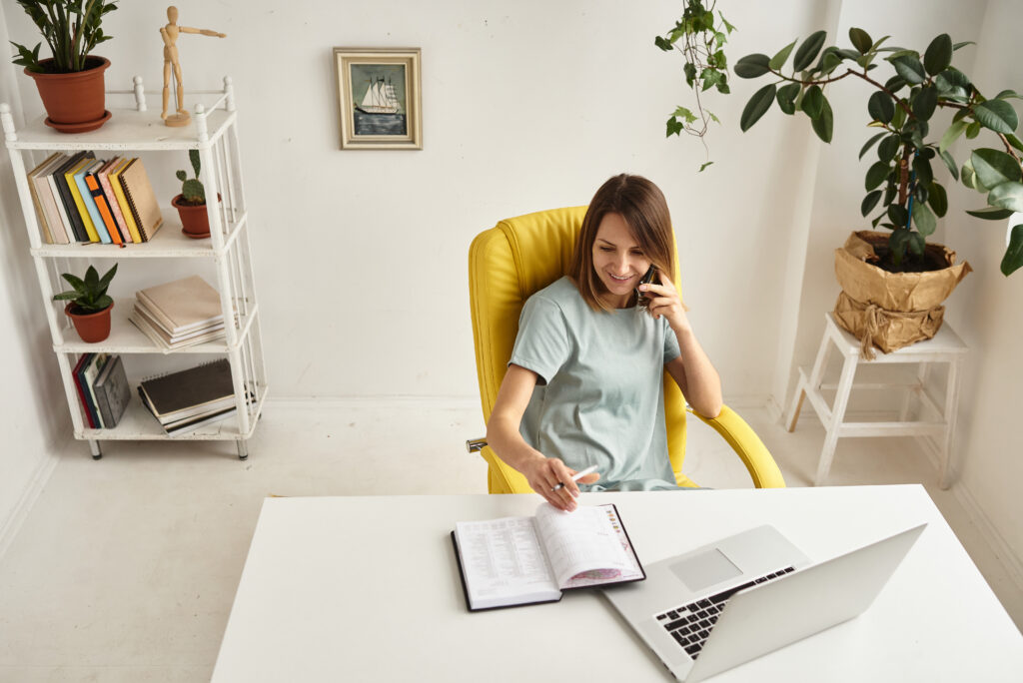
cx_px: 512
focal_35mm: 35
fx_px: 995
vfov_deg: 37.9
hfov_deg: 54.4
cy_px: 342
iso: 640
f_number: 3.5
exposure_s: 1/400
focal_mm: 35
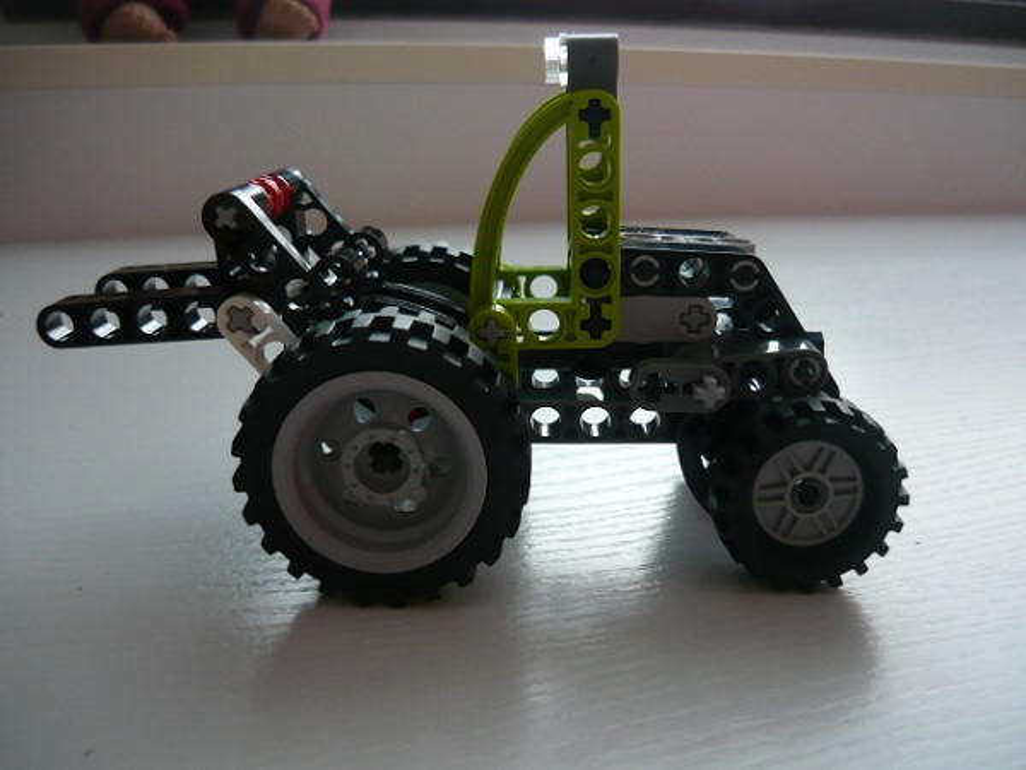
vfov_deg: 42.9
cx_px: 513
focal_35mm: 33
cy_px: 385
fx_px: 978
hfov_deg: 55.4
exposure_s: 1/30
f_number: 2.8
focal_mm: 5.5
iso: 200
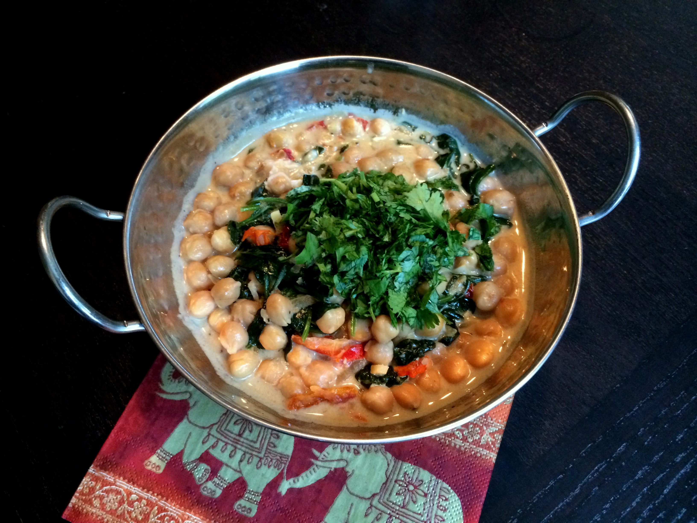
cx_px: 348
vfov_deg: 46.8
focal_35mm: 30
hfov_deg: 60.0
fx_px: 604
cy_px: 262
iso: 320
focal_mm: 4.12
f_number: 2.2
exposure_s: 1/15
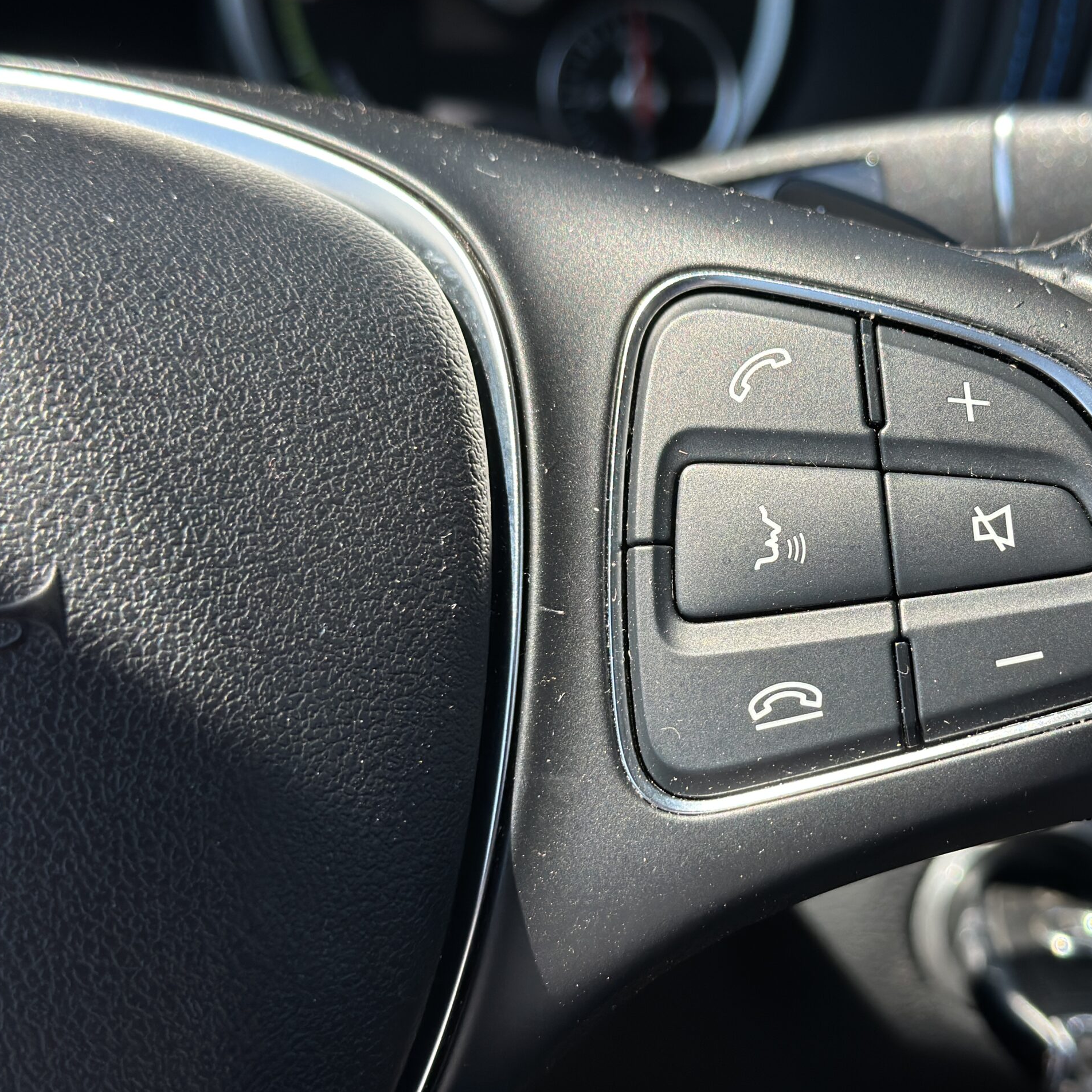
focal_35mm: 57
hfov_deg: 29.9
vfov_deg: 30.0
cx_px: 718
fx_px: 2034
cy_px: 545
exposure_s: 1/1062
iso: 80
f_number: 1.78
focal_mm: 6.86
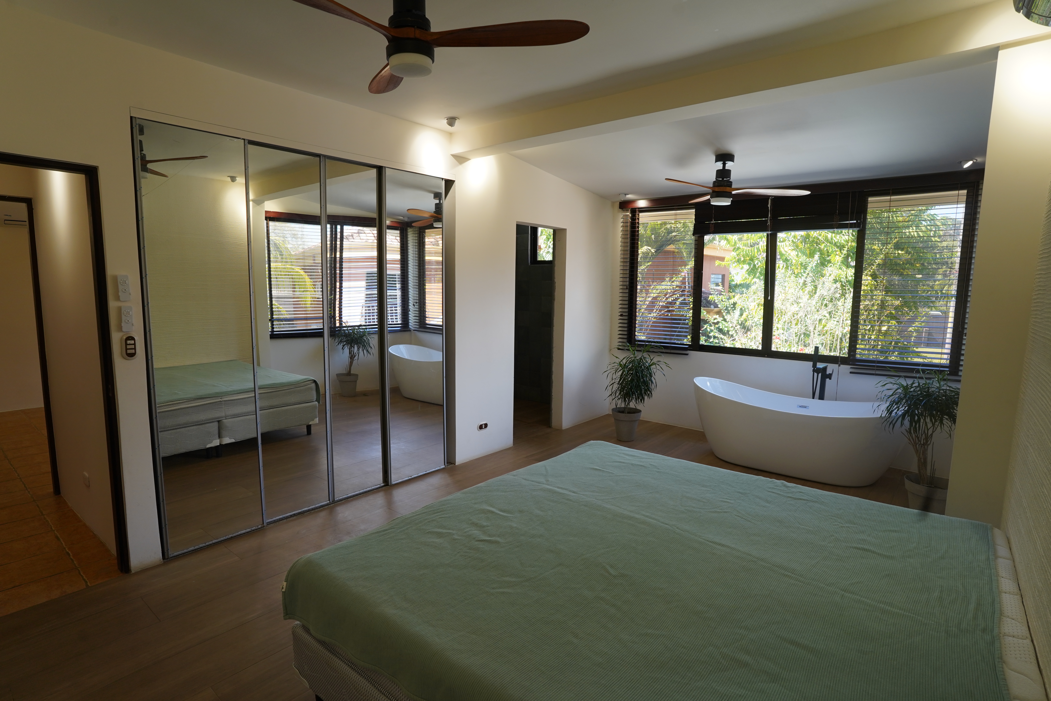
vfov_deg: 67.4
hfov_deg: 90.0
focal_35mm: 18
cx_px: 526
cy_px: 350
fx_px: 525
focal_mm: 18
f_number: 7.1
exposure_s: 1/60
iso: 400
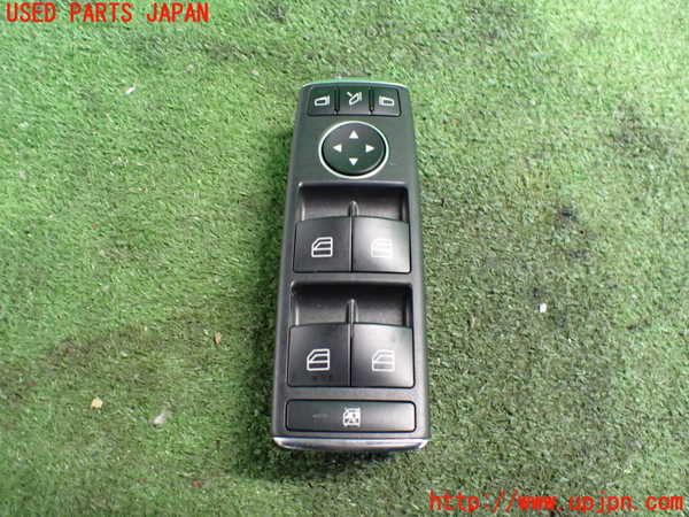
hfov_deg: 60.0
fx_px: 597
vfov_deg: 46.8
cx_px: 344
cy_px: 258
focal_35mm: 30
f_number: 2.3
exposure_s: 1/30
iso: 1000
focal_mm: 5.4
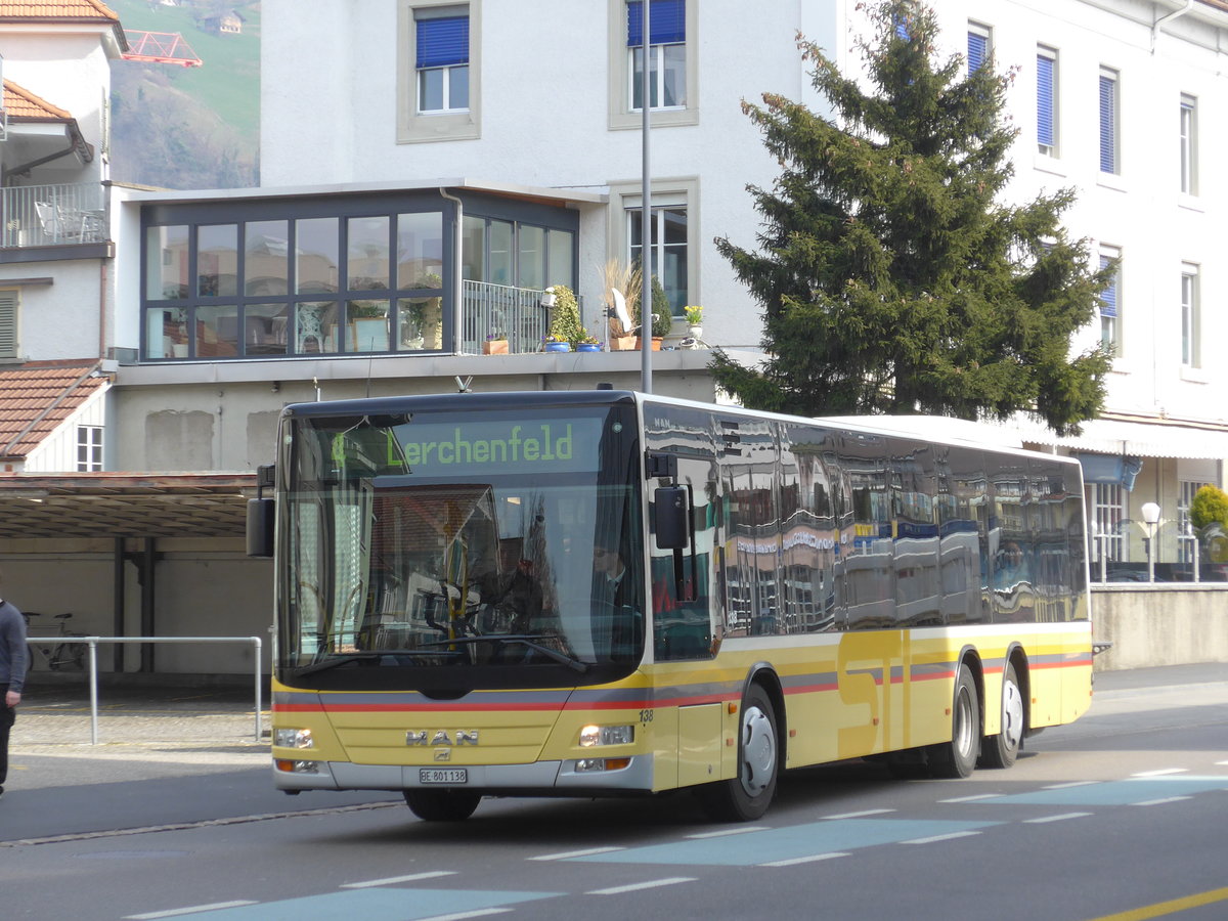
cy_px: 460
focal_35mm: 110
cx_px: 614
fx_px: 3902
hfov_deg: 17.9
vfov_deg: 13.5
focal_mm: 21.6
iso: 160
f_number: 4.9
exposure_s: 1/320
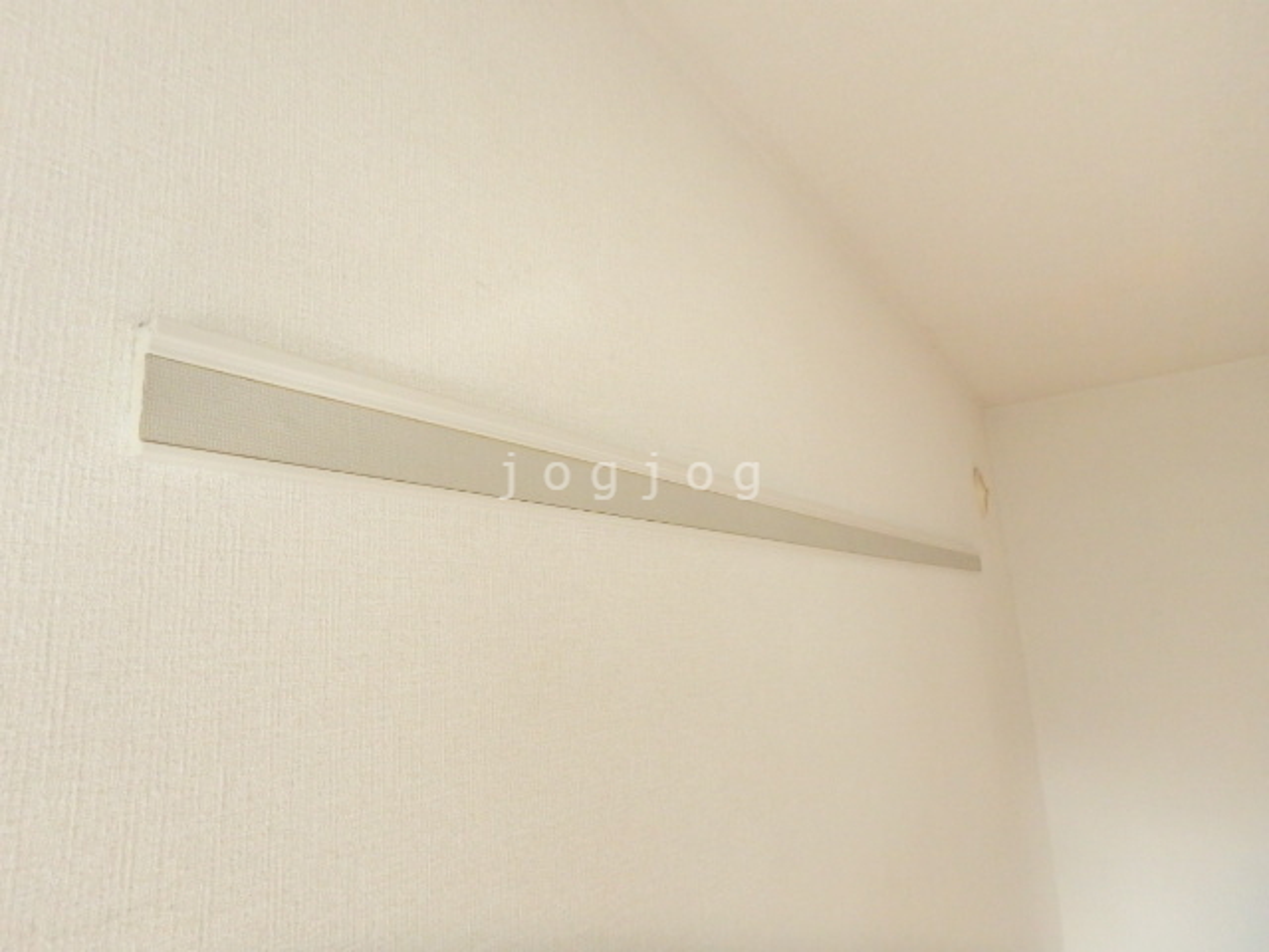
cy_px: 476
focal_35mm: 21
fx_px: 770
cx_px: 634
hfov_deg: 79.0
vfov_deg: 63.4
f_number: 3.5
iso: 800
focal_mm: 3.7
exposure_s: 1/80
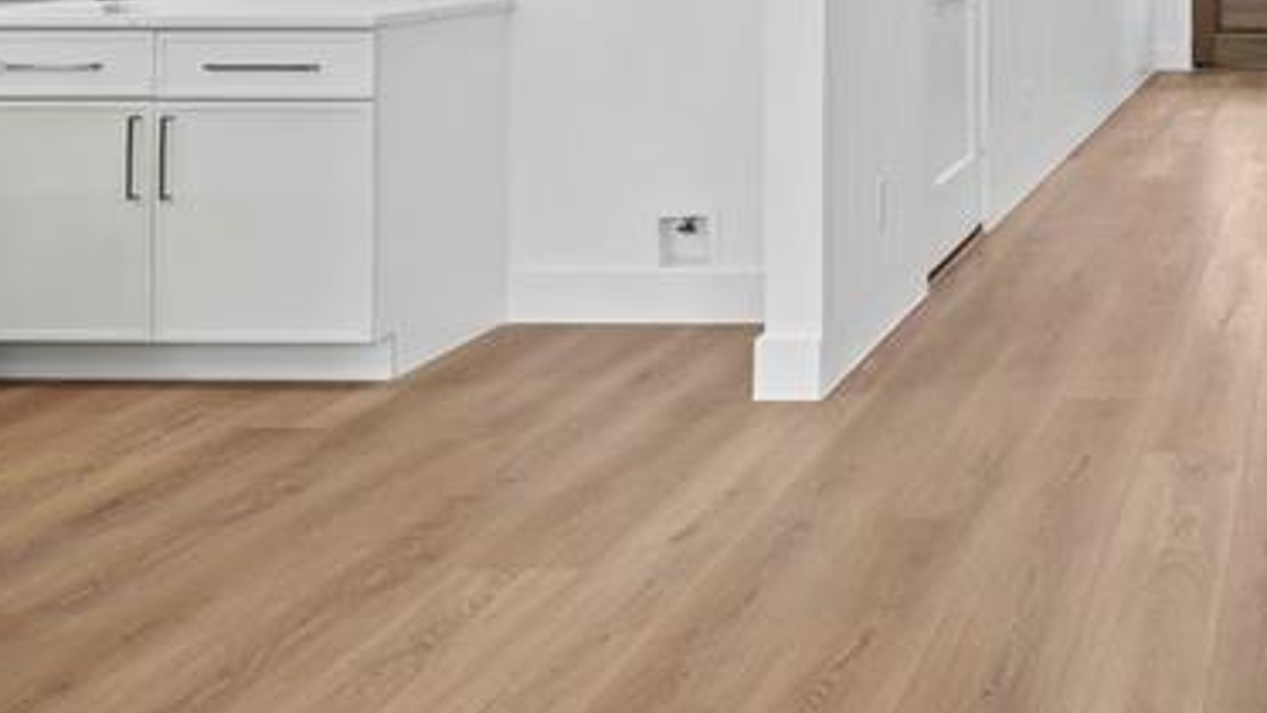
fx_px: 1594
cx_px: 1338
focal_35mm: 47
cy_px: -126
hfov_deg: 37.5
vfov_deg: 23.3
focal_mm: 11
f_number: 7.1
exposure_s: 1/2.5
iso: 100
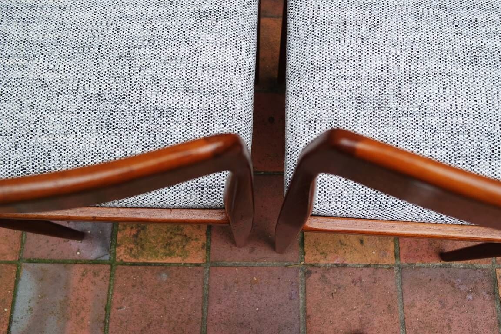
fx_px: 417
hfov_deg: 61.9
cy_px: 167
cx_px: 250
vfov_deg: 43.6
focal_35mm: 30
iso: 200
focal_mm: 20
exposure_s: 1/40
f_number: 3.5
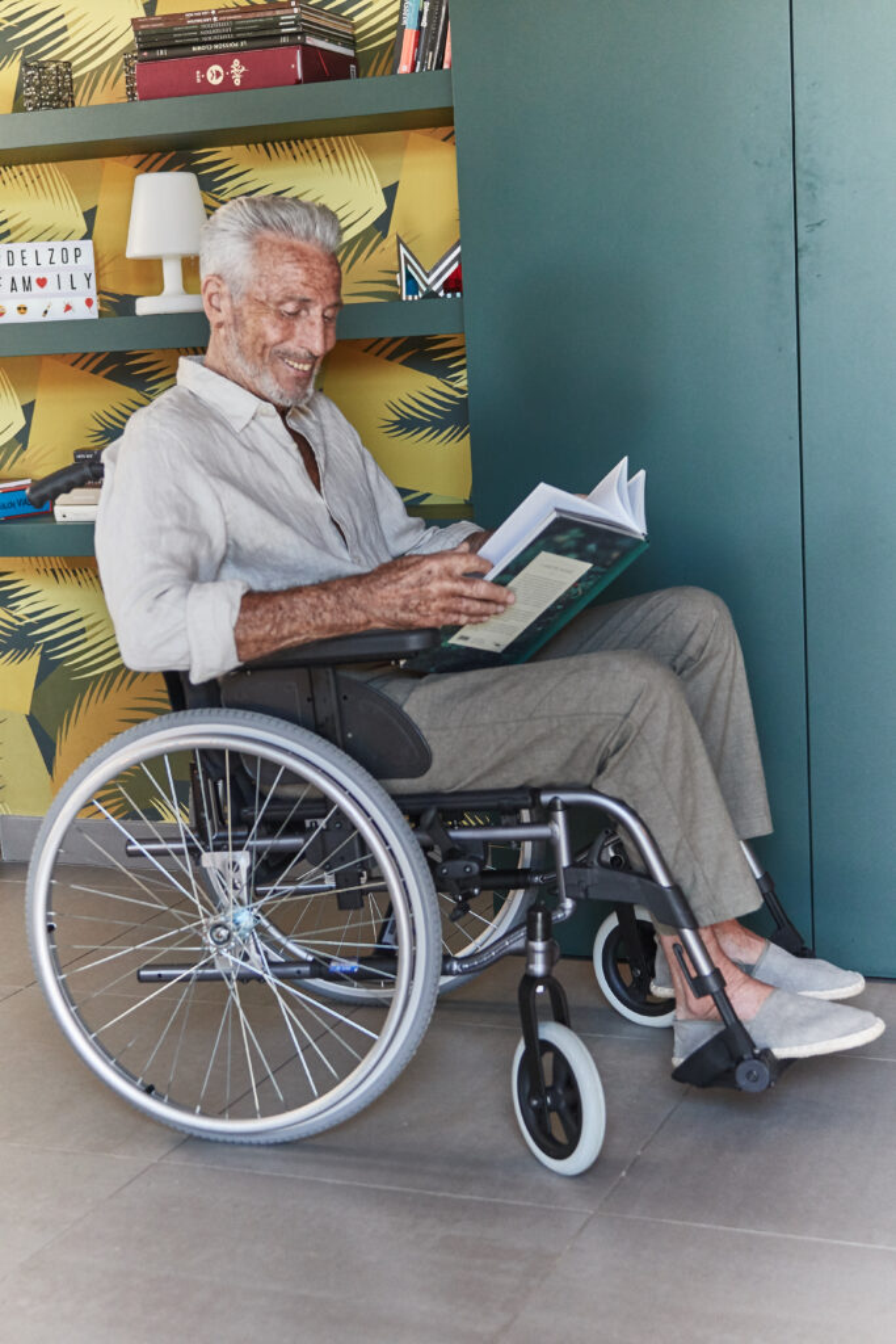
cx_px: 448
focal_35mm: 54
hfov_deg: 25.1
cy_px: 672
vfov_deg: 36.9
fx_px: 2015
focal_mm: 36
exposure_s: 1/400
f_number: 2.8
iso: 1600
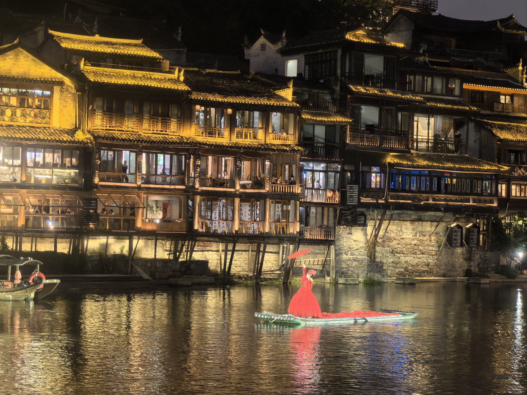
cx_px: 264
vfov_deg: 15.6
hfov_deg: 20.7
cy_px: 198
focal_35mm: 95
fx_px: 1446
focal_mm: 14.6
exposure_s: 1/25
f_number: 3
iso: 640
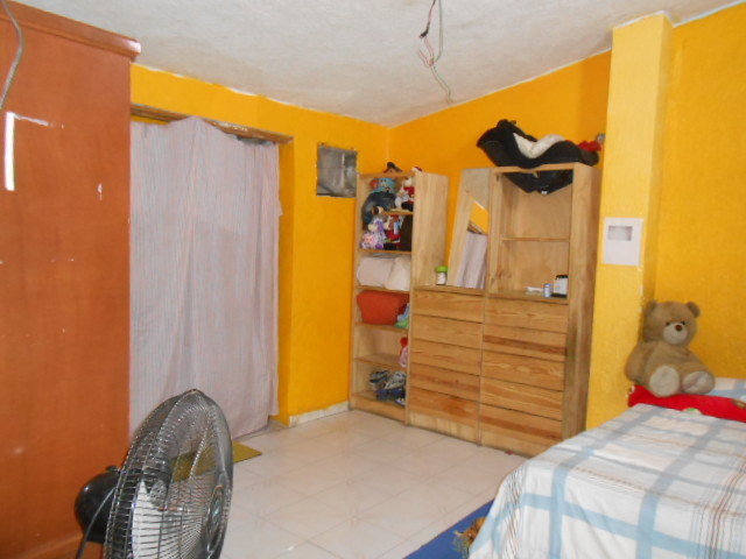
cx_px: 373
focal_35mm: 26
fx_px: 560
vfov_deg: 53.1
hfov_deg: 67.3
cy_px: 280
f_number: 3.5
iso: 640
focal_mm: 4.6
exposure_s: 1/25
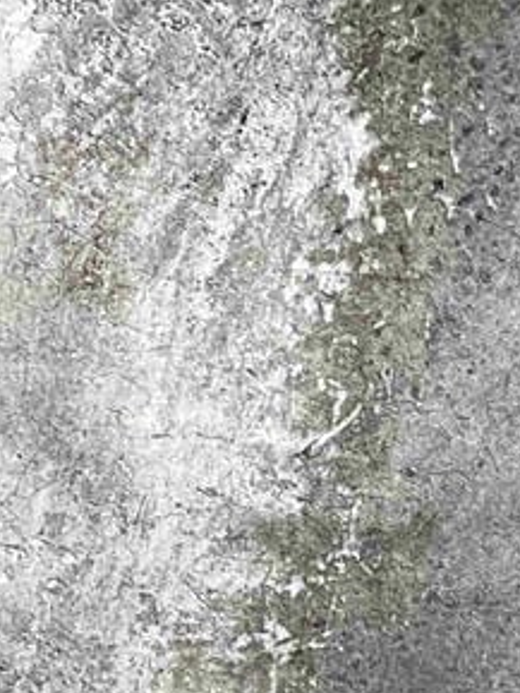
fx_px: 1441
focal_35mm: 72
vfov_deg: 27.0
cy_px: 400
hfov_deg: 17.6
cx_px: -328
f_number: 1.8
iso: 160
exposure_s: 1/99
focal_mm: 1.57
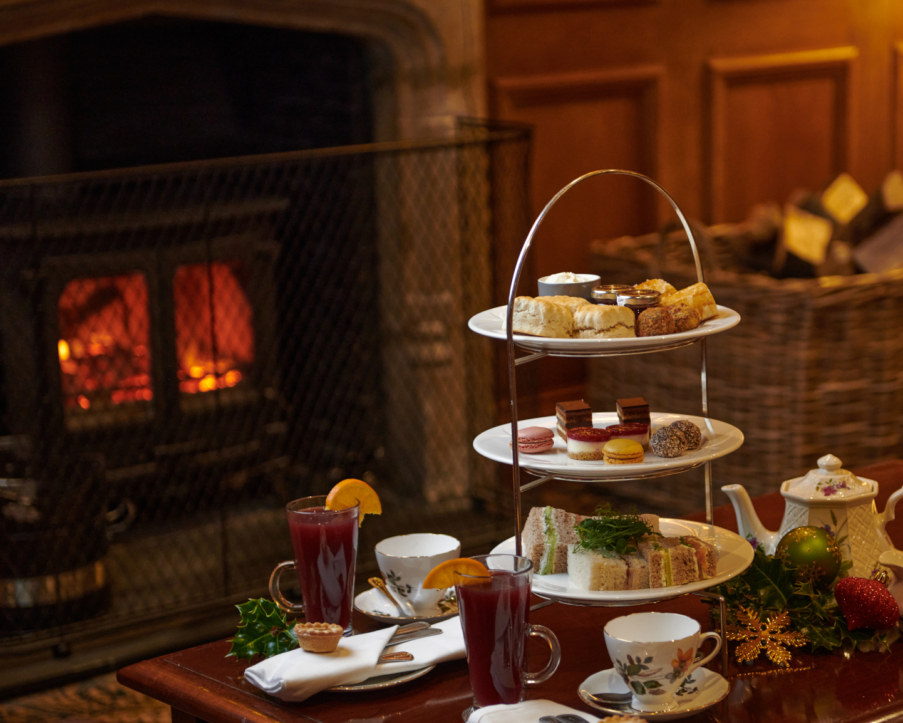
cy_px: 387
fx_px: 2432
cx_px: 594
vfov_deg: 16.9
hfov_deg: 21.0
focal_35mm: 91
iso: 640
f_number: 2.8
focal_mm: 70
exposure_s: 1/80
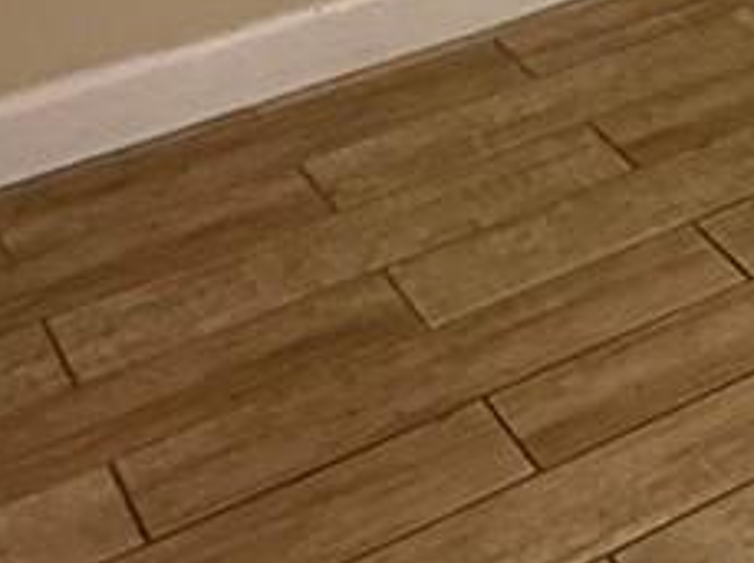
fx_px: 2131
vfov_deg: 12.5
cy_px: -695
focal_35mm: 98
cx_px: 1495
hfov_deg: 15.9
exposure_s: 1/60
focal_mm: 2.22
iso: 320
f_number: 2.2
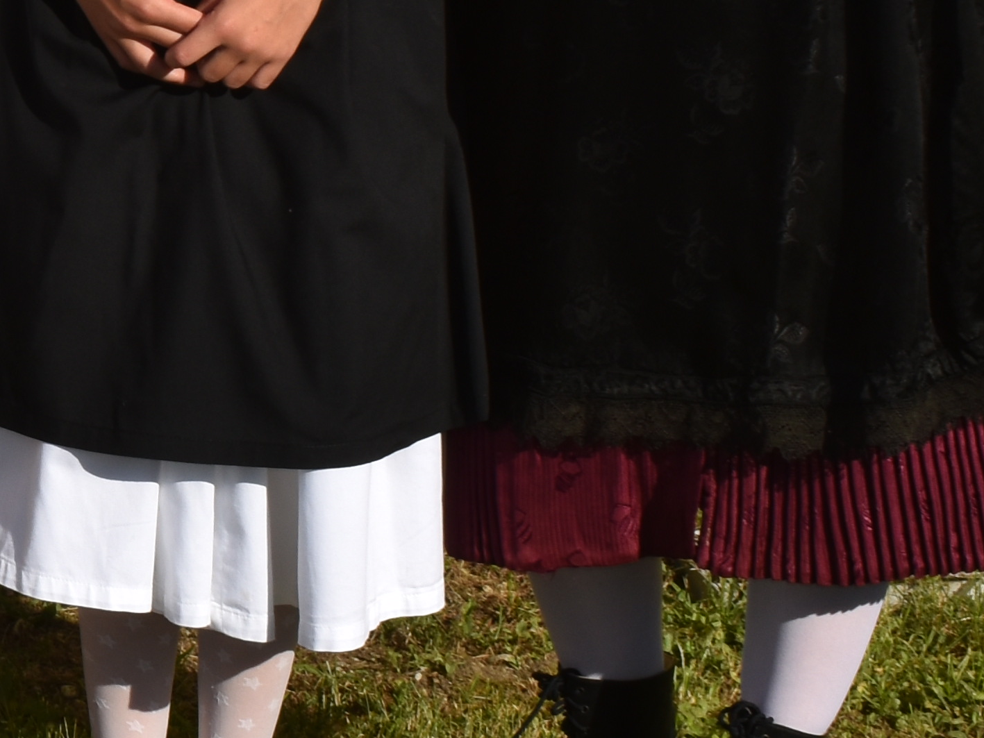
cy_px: -72
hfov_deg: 10.8
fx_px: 5033
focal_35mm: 177
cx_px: -406
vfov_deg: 8.3
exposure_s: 1/200
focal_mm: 29
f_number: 16
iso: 100
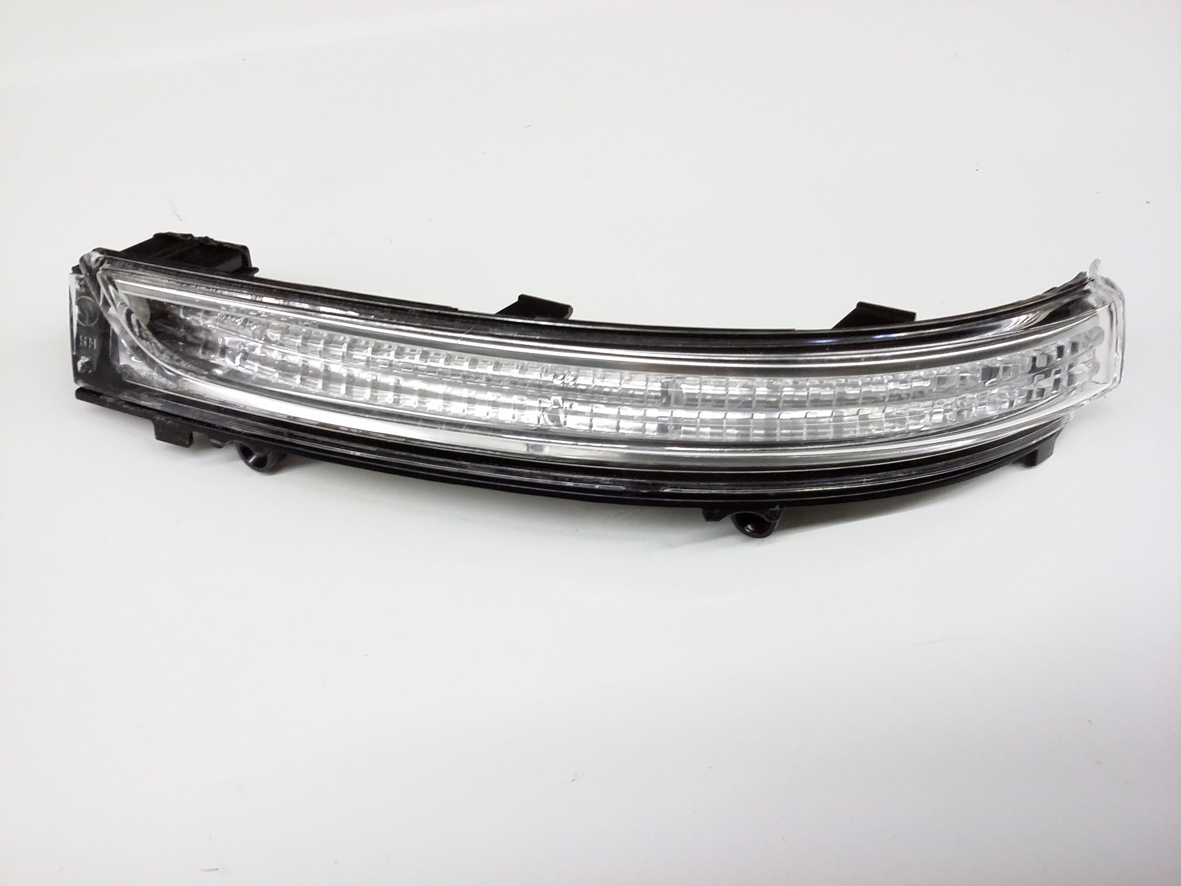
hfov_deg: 56.8
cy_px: 443
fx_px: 1092
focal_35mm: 32
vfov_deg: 44.2
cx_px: 590
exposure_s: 1/20
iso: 200
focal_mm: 3.4
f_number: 2.4
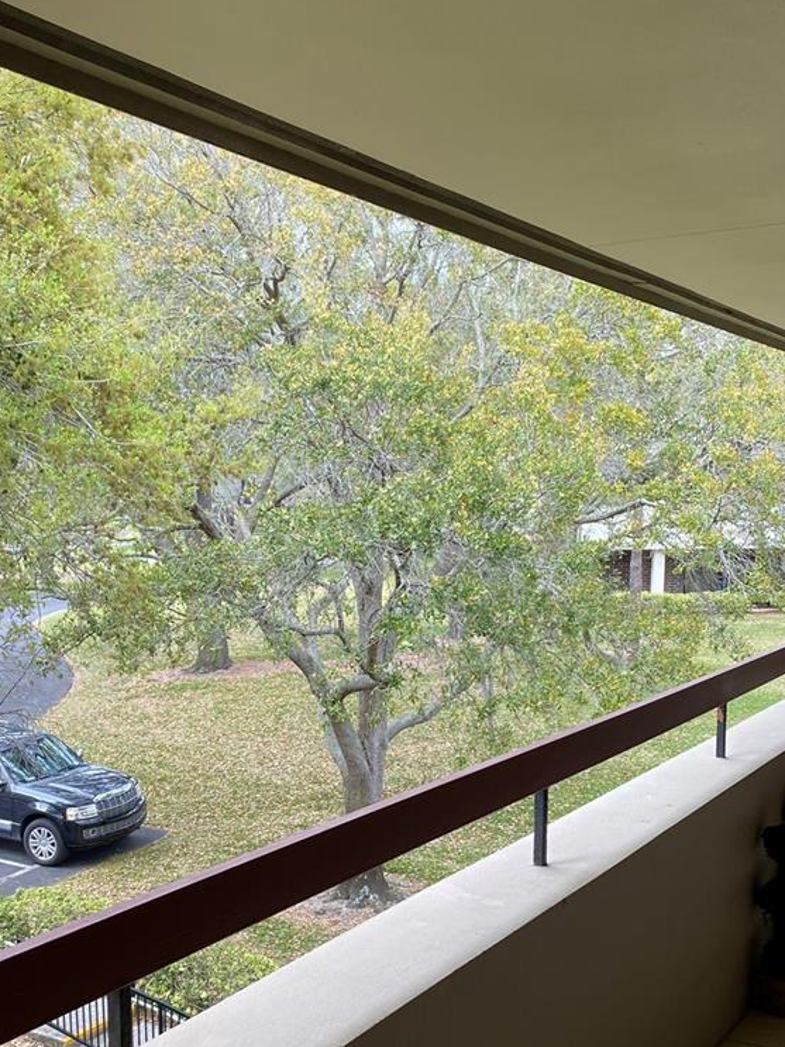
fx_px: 1270
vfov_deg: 44.3
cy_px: 679
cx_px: 320
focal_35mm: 42
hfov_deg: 34.2
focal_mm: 4.25
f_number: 1.8
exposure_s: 1/213
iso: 32
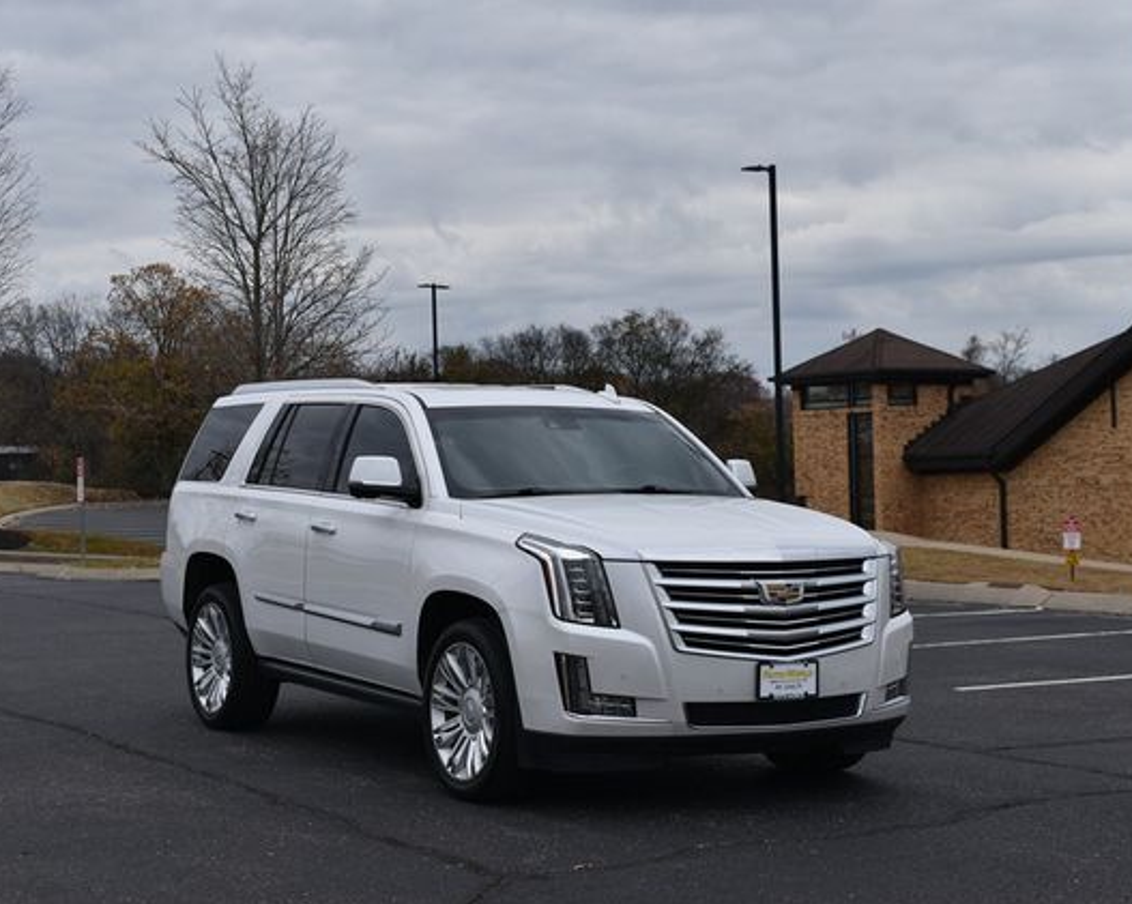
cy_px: 456
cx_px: 638
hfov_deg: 29.1
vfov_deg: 23.5
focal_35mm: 65
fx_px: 2176
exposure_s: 1/250
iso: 160
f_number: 8
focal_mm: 38
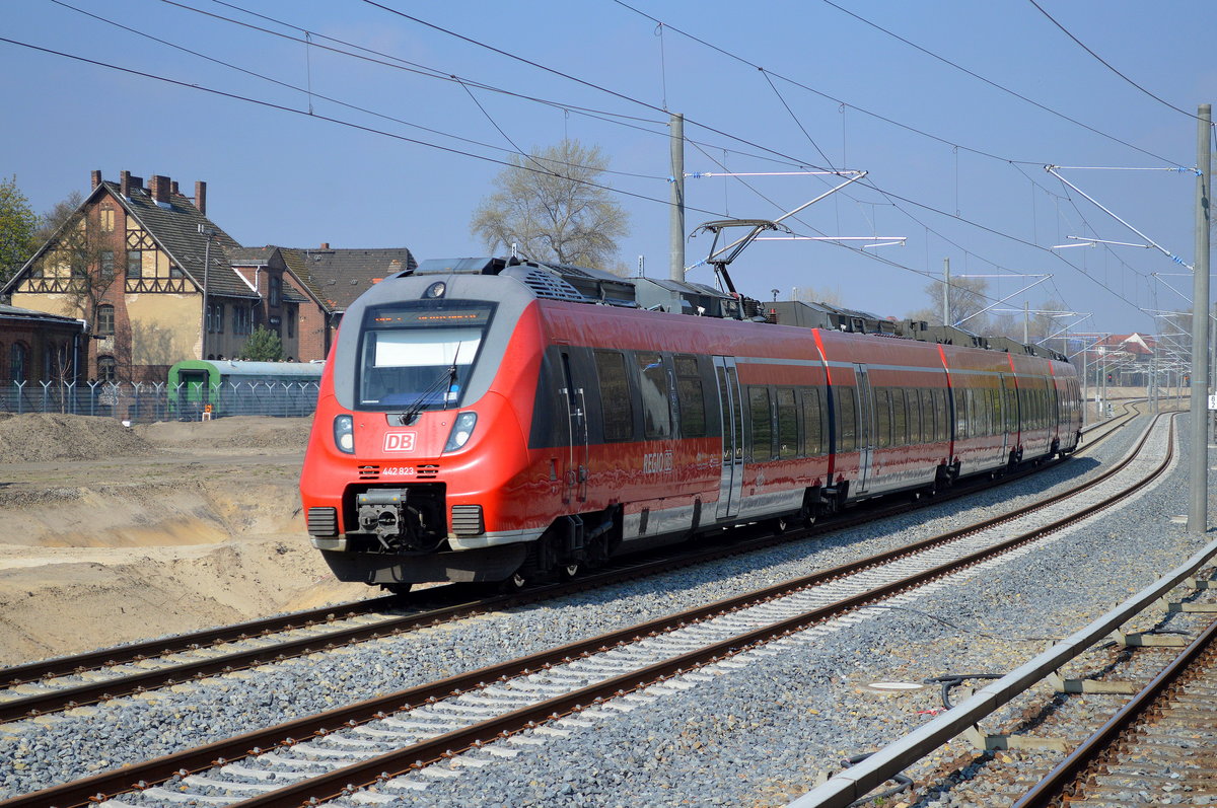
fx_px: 2786
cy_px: 404
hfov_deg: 24.6
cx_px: 608
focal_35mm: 82
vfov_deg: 16.5
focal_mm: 55
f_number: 5.6
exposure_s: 1/1600
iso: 400
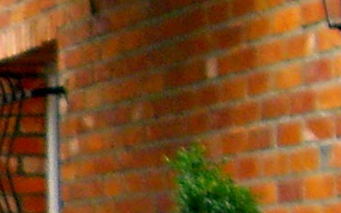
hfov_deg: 6.2
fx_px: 2992
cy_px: 293
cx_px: -565
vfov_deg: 4.1
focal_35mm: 322
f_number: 2.7
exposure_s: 1/60
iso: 100
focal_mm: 6.2
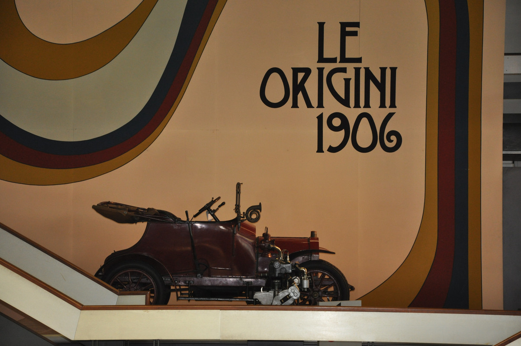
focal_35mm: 120
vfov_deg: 11.4
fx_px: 1735
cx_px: 260
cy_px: 173
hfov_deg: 17.1
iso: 800
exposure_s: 1/60
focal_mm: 80
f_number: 5.3
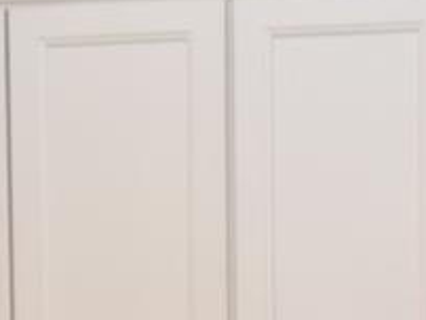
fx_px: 1405
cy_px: 535
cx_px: 403
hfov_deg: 16.9
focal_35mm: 114
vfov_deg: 12.2
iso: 200
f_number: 4
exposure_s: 1/60
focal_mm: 10
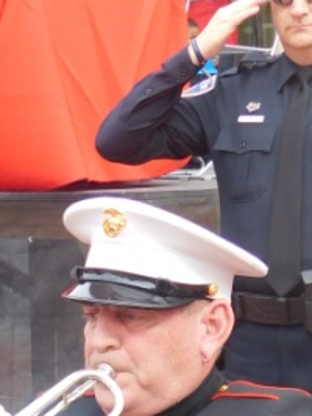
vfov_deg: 9.7
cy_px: 651
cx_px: -55
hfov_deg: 7.5
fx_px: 2352
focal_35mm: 196
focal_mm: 9
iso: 125
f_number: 3.8
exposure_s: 1/160
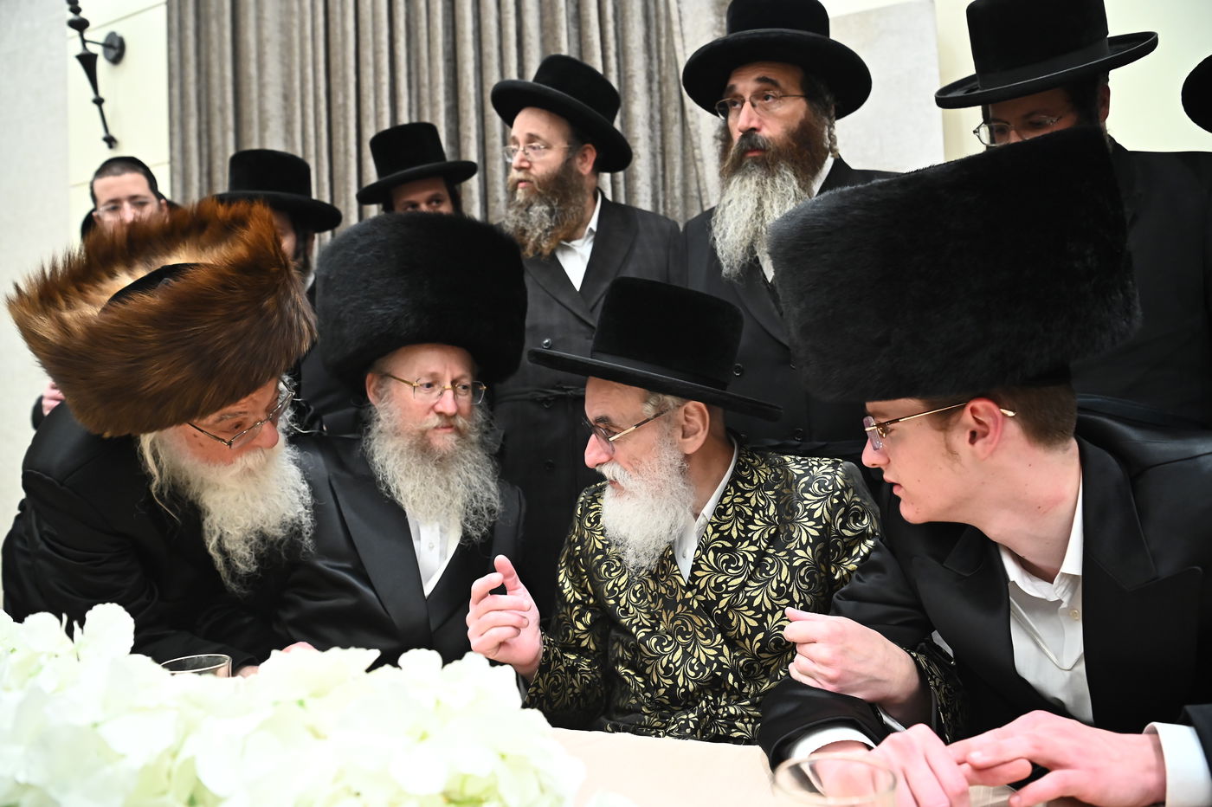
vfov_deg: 46.4
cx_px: 606
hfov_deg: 65.5
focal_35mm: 28
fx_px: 942
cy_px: 404
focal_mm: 28
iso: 3200
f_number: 4
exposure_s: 1/160
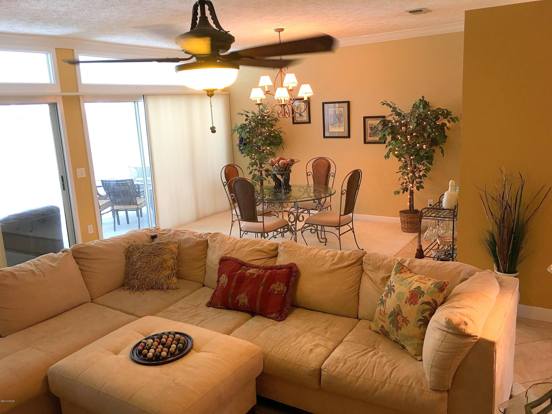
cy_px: 207
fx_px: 462
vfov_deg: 48.2
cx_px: 276
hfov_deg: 61.7
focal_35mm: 29
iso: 32
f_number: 2.2
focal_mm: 4.15
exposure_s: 1/15
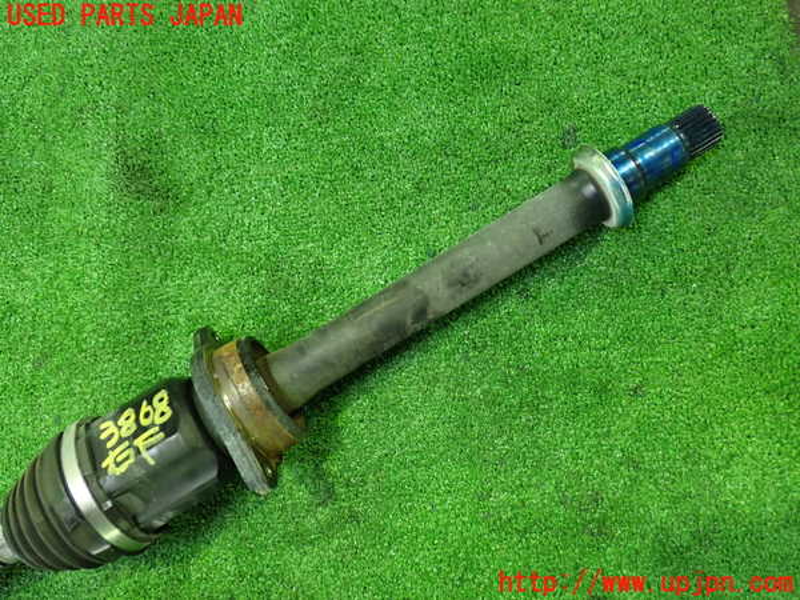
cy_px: 300
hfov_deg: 60.0
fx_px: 693
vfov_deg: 46.8
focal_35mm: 30
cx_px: 400
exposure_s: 1/30
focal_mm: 5.4
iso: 800
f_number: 2.3
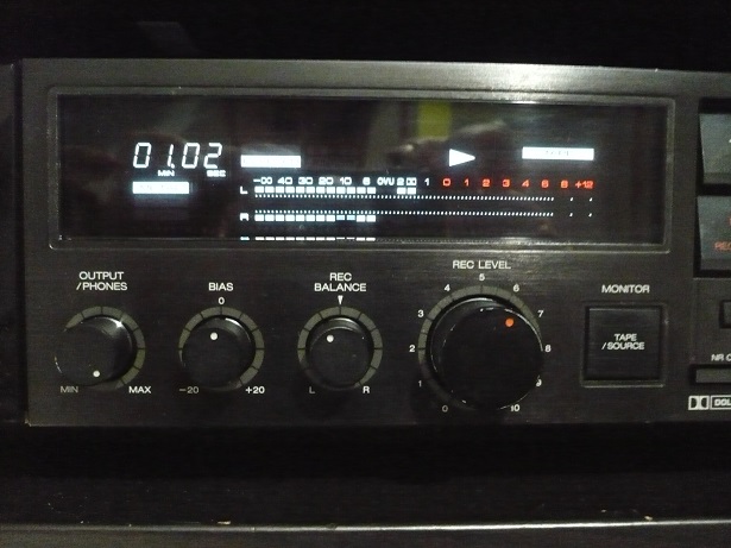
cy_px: 274
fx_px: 739
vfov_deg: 40.7
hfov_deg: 52.6
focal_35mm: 35
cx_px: 366
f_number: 2.8
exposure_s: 1/8
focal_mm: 5.8
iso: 1250
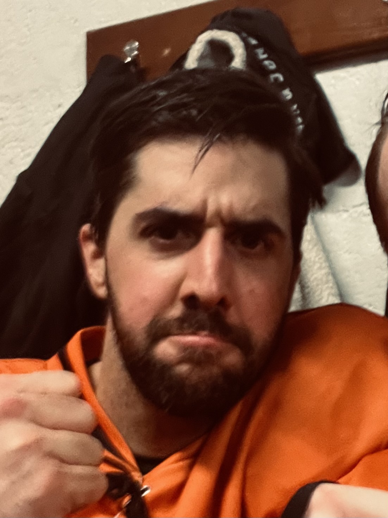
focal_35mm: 30
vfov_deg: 60.0
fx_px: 448
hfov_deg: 46.8
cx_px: 194
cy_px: 259
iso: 640
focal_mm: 2.71
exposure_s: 1/25
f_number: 2.2
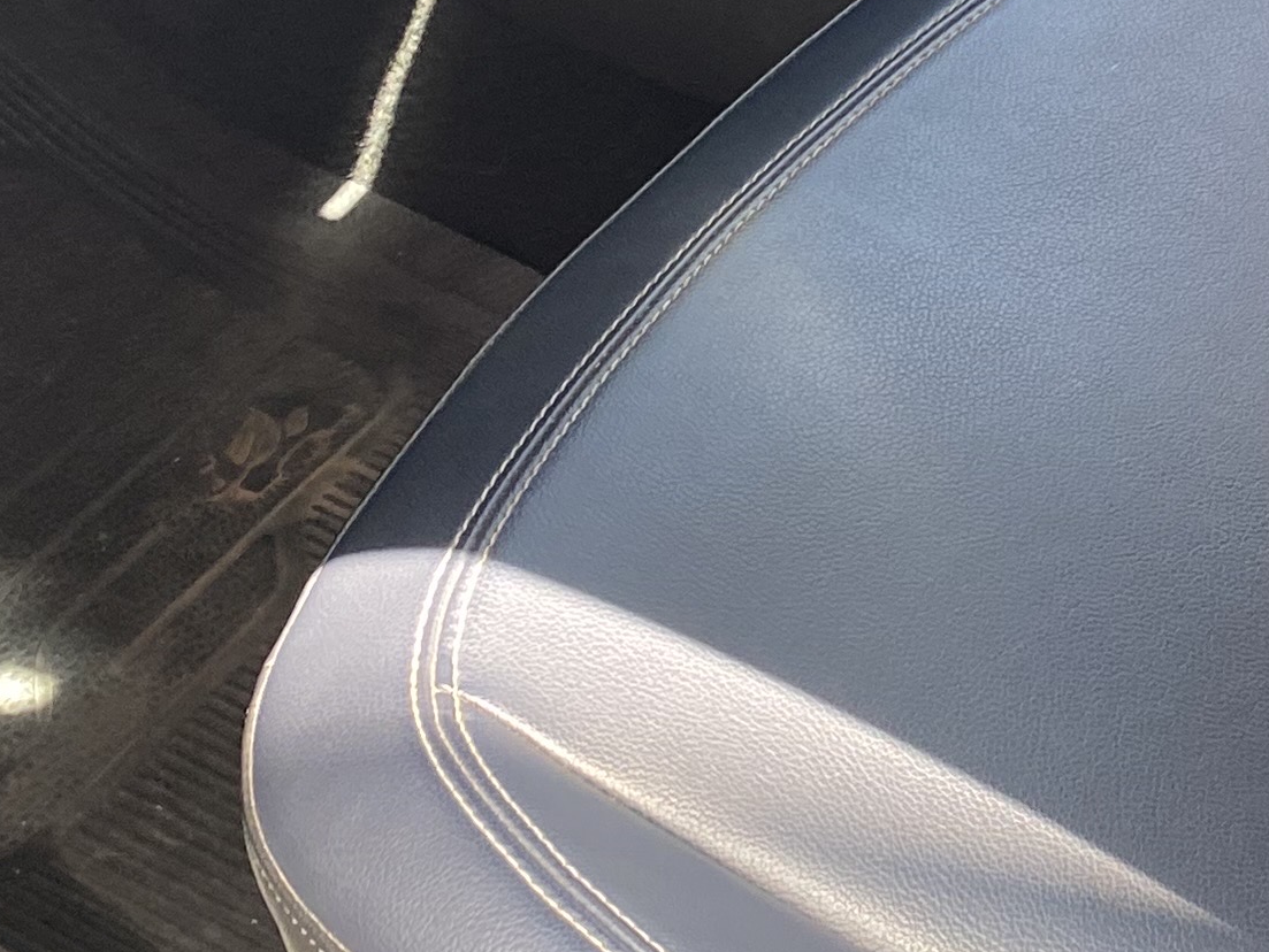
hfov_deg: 19.4
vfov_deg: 14.7
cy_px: -376
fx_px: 3484
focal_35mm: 95
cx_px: 1557
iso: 125
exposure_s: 1/121
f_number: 1.8
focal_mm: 4.25
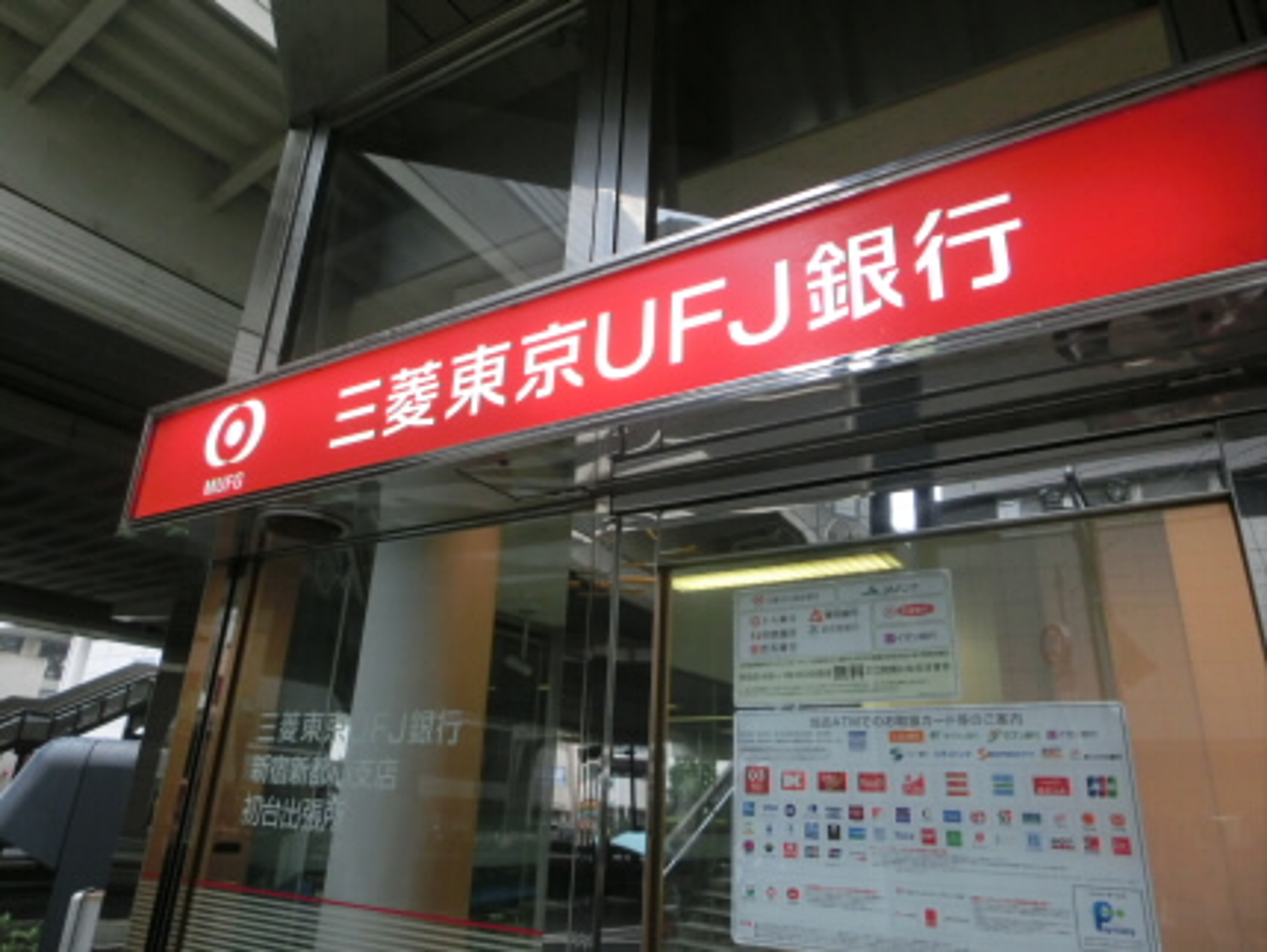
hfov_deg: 71.6
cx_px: 634
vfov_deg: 56.9
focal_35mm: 24
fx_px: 879
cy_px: 476
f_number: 3
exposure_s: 1/125
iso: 250
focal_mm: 4.24
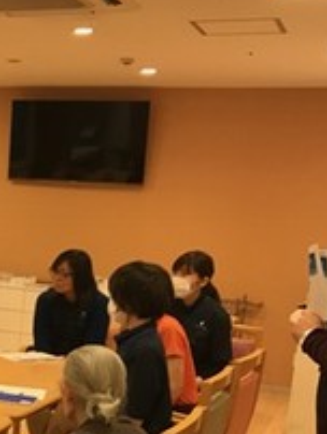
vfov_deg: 25.1
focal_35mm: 76
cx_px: -141
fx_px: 955
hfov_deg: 17.7
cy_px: 363
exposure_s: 1/40
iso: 25
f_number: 1.8
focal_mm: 3.99
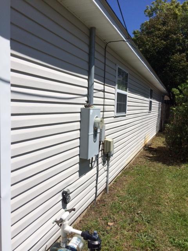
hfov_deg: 48.2
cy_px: 126
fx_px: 210
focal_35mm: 29
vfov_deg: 61.7
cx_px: 94
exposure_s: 1/4566
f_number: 2.2
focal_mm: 4.15
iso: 40
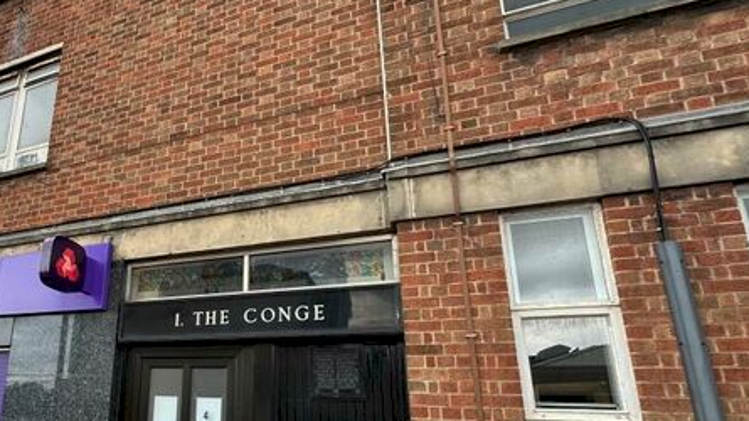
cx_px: 202
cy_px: 289
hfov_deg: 71.9
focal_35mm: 24
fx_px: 477
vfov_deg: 46.7
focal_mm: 2.22
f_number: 2.2
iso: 64
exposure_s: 1/99
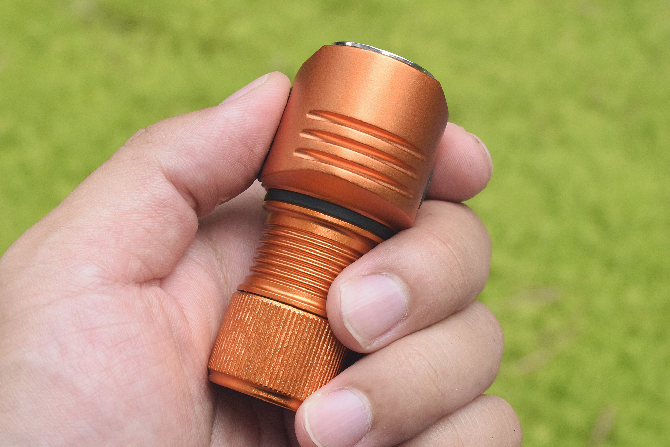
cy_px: 225
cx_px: 332
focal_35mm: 84
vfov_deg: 16.4
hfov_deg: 24.3
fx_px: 1554
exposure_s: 1/500
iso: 3200
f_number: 11
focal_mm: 55
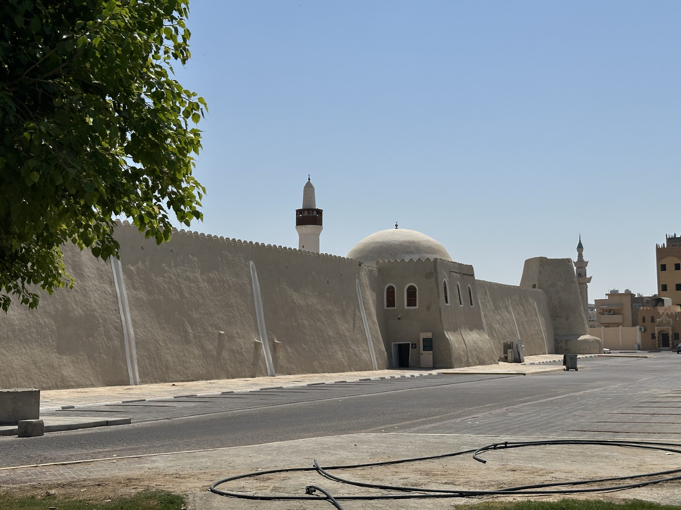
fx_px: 944
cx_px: 340
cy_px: 255
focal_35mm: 48
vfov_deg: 30.3
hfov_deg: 39.7
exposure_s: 1/12048
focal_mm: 6.86
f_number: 1.78
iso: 64
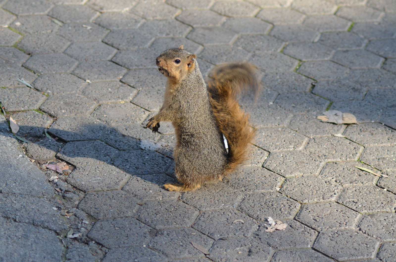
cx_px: 198
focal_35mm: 150
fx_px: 1647
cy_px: 131
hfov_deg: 13.7
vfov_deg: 9.1
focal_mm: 100
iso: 400
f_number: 5
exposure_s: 1/400
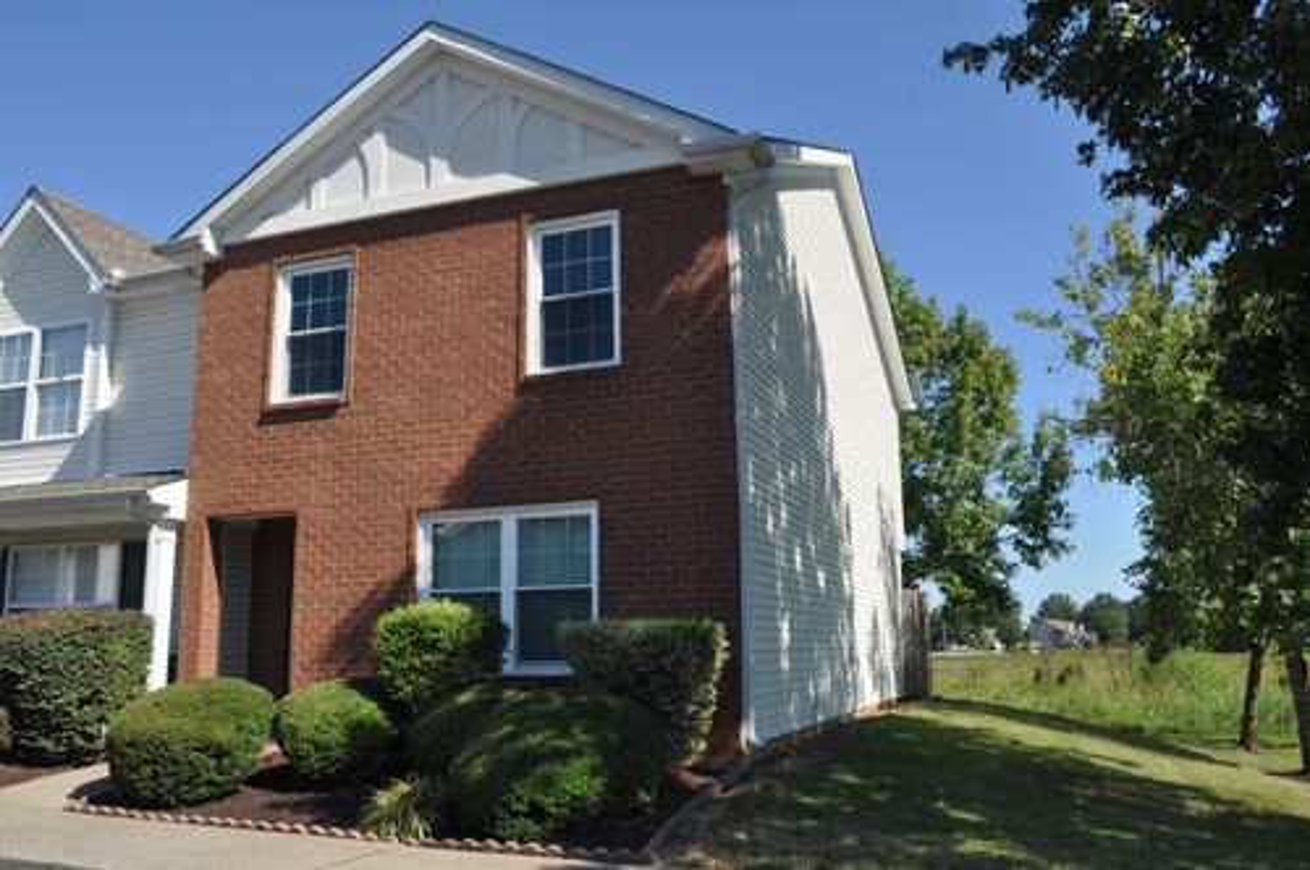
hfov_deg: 62.0
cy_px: 435
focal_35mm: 30
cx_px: 655
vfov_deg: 43.5
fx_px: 1090
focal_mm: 20
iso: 200
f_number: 9
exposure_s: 1/320
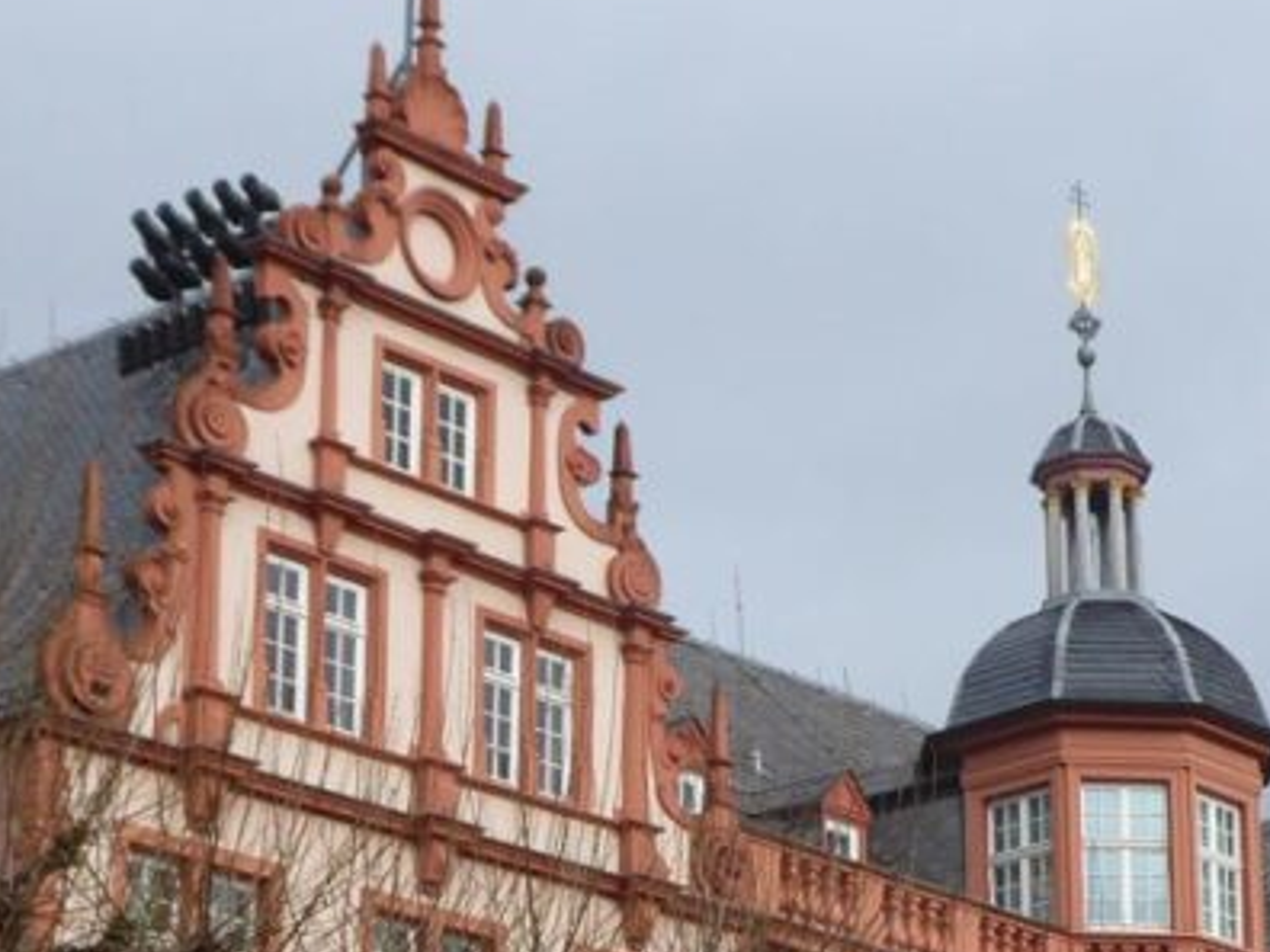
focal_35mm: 109
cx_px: 920
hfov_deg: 18.0
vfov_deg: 13.2
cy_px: 1135
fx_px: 3999
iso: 80
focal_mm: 6.3
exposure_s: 1/320
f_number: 3.7
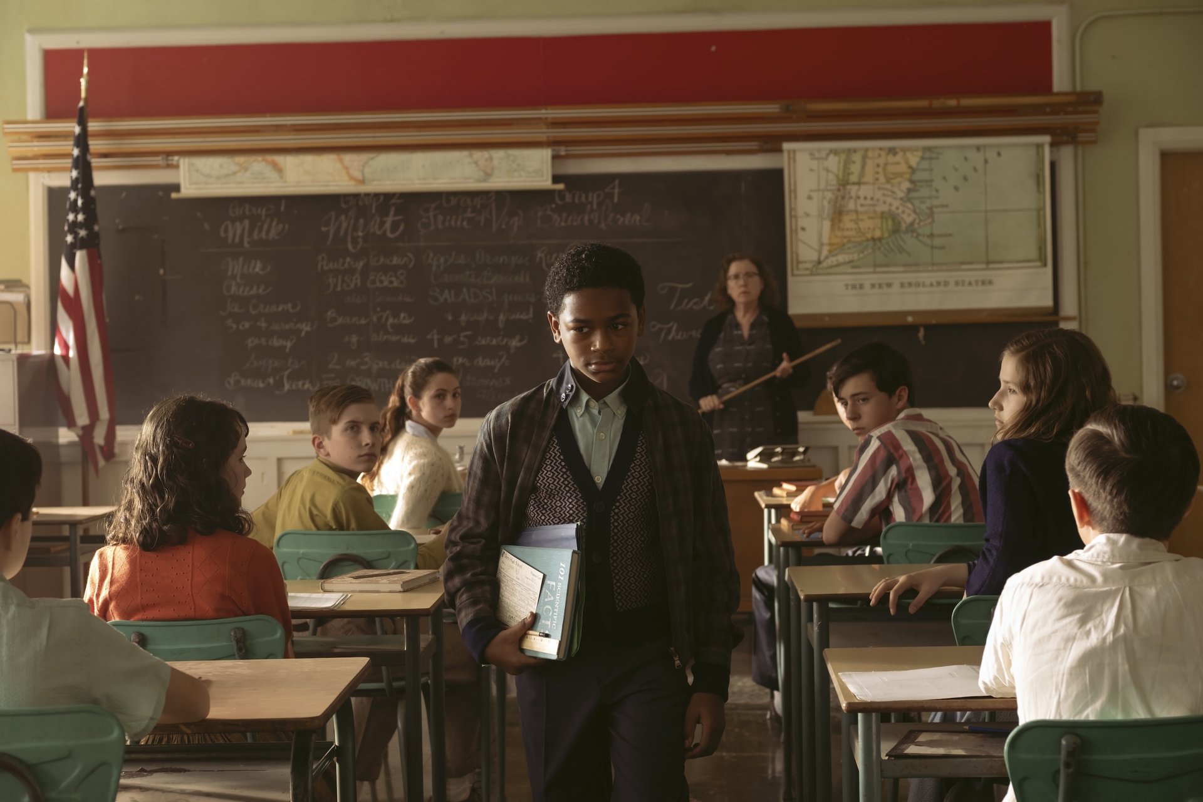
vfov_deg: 18.2
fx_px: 2506
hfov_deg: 27.0
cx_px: 602
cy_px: 401
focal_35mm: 75
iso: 800
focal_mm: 50
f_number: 4.5
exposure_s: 1/250
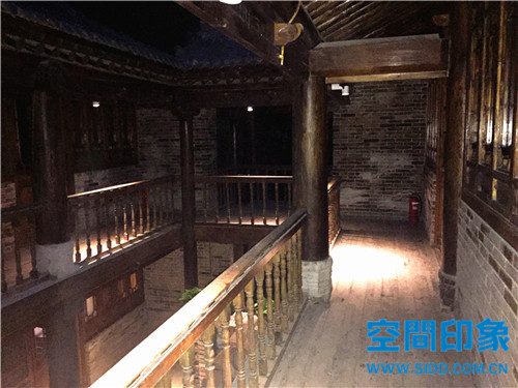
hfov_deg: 61.7
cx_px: 259
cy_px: 194
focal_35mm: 29
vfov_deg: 48.2
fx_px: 434
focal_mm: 4.15
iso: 1000
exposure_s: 1/17
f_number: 2.2
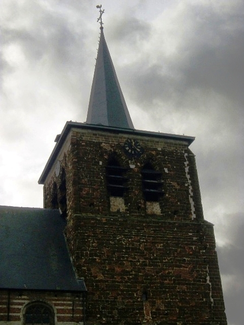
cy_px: 162
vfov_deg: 31.2
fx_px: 583
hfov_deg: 23.7
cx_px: 122
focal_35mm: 62
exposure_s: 1/160
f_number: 12.6
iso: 80
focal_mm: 11
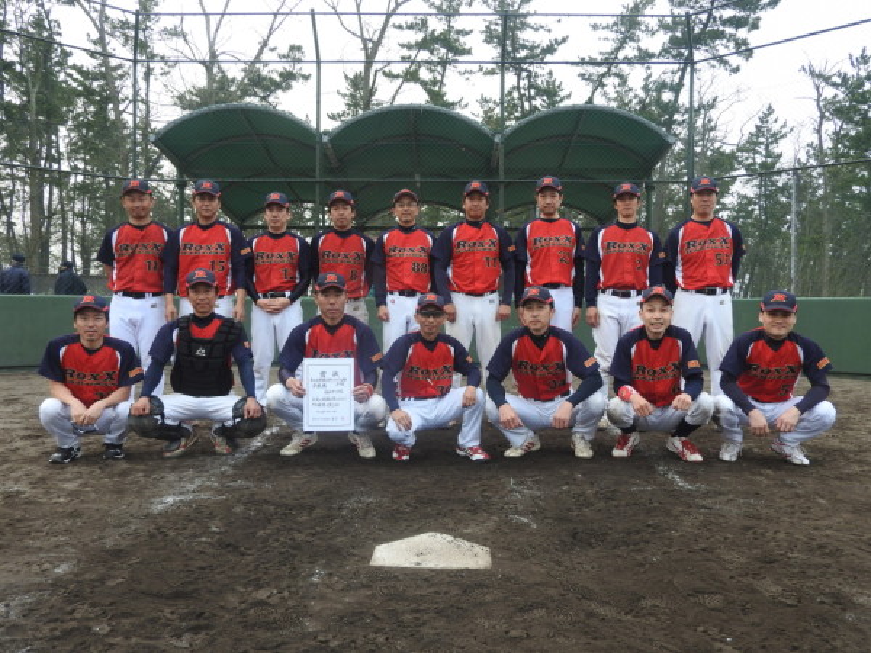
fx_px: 755
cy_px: 326
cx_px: 436
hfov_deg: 60.0
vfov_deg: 46.8
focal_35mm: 30
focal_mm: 5.4
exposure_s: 1/80
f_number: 3.5
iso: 100
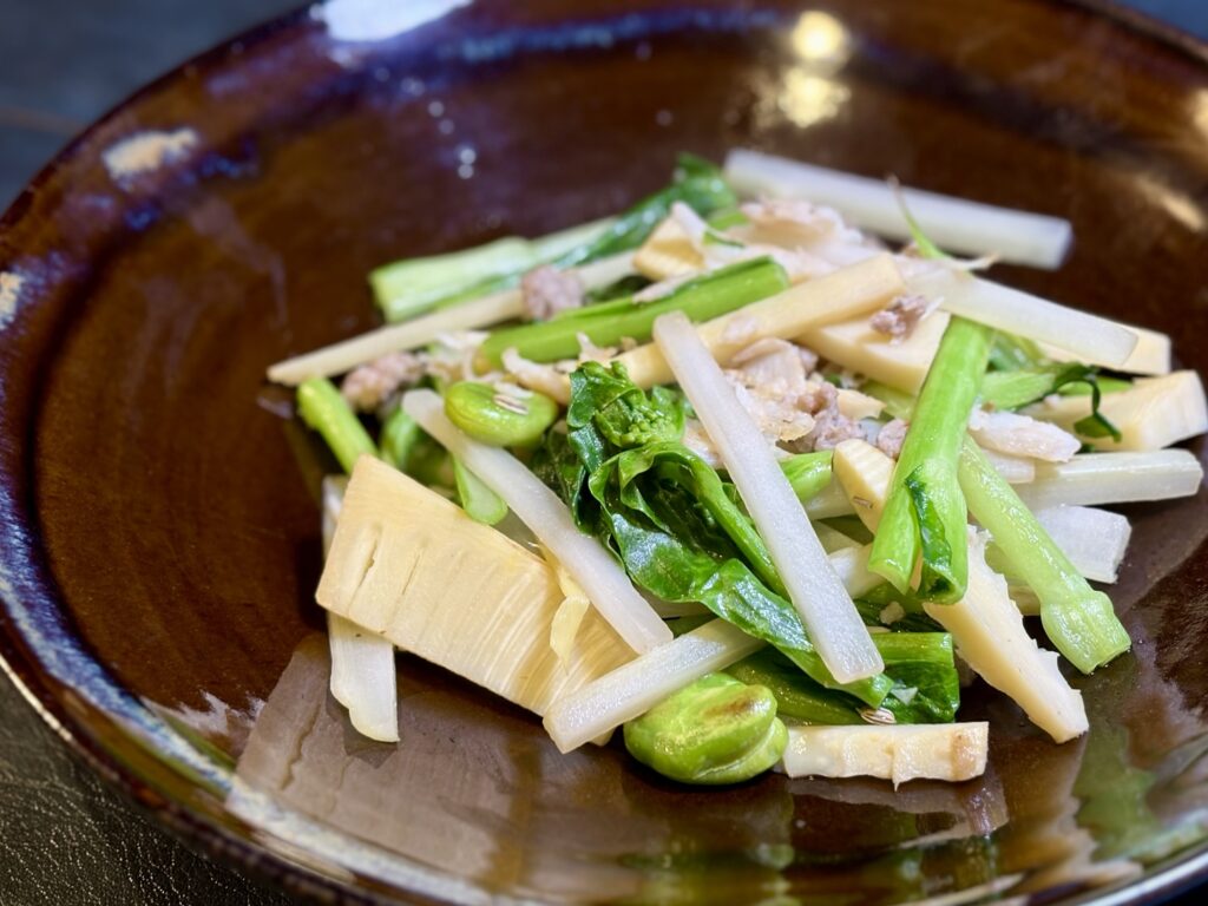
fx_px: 1815
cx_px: 604
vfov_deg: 28.0
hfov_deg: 36.8
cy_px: 453
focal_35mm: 52
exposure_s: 1/50
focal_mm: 5.96
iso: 50
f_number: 1.6
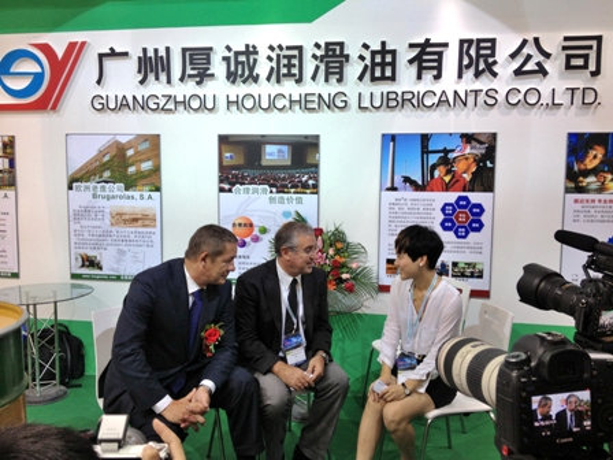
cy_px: 230
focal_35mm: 35
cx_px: 306
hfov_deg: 52.6
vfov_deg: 40.7
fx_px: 620
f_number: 2.4
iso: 64
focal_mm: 4.28
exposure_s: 1/40
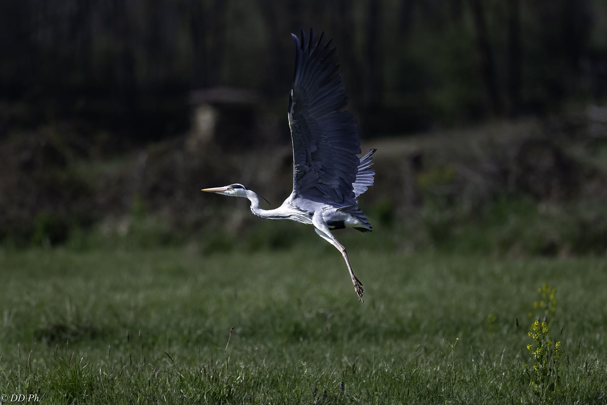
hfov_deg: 2.9
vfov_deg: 2.0
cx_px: 304
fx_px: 11802
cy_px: 202
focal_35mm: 700
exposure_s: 1/2500
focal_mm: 700
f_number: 8
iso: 640
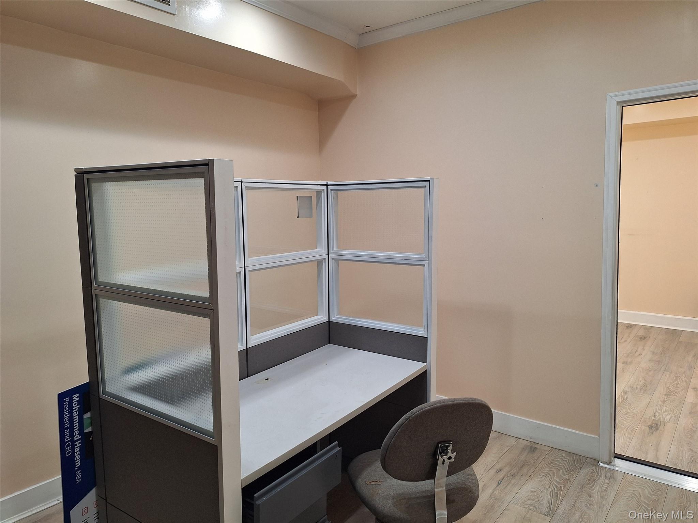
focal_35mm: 23
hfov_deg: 73.9
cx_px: 349
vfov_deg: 58.9
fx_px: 464
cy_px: 262
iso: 64
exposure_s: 1/40
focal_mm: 5.54
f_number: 1.8
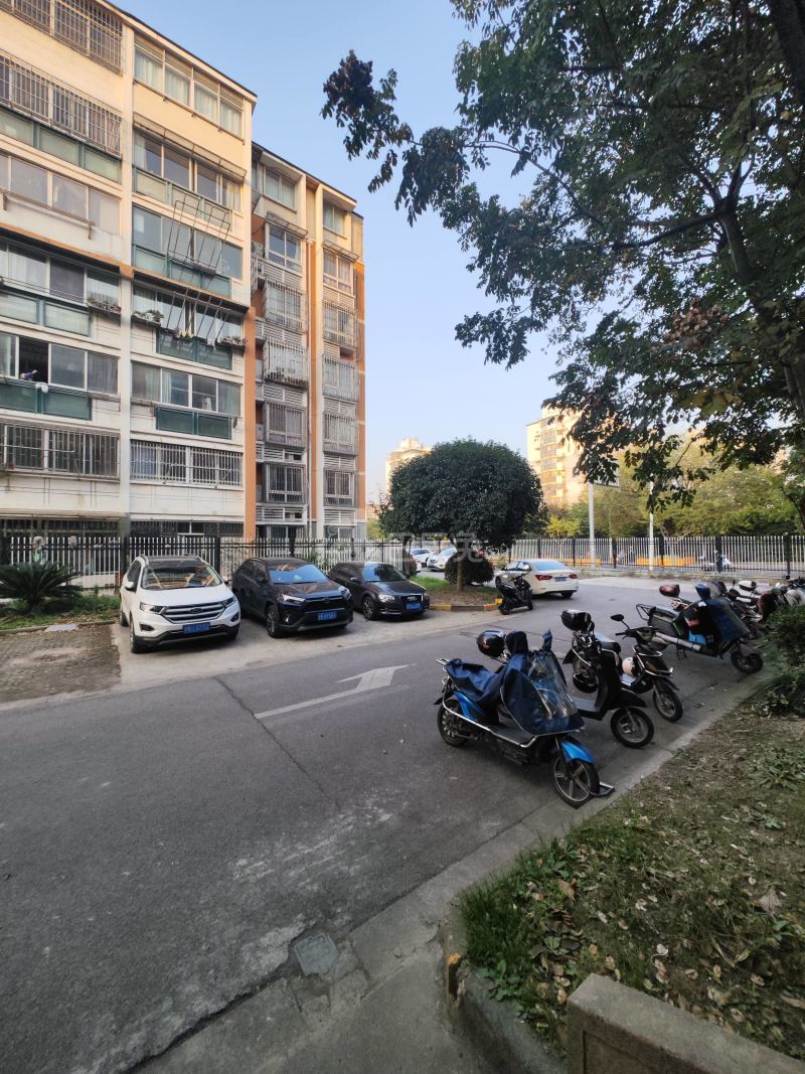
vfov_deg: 106.2
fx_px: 403
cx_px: 402
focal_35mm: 13
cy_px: 537
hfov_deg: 89.9
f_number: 2.2
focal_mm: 2.39
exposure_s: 1/603
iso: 125
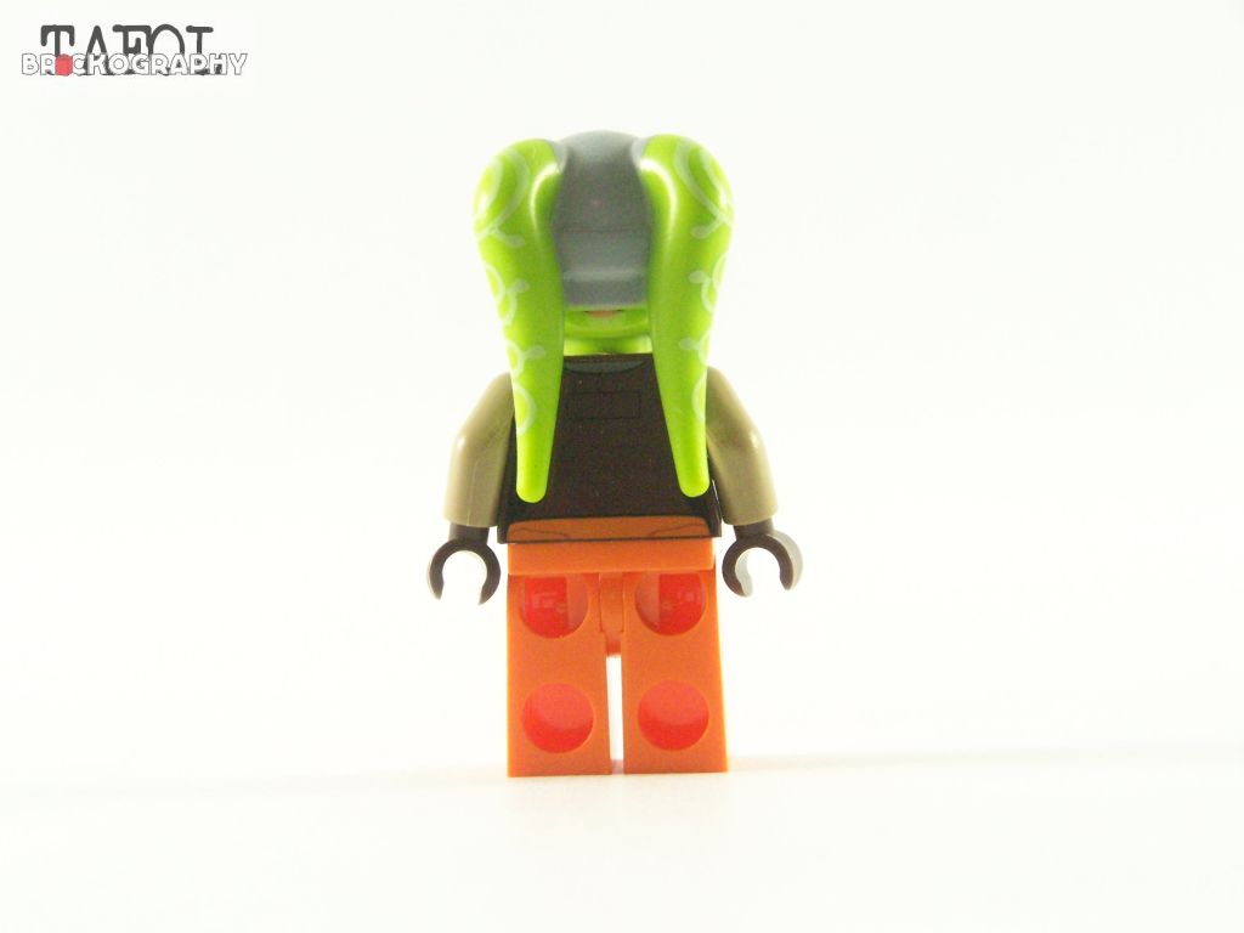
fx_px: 3773
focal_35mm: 105
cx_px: 622
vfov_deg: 14.1
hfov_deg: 18.7
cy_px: 466
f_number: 4
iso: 400
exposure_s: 1/60
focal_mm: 17.5
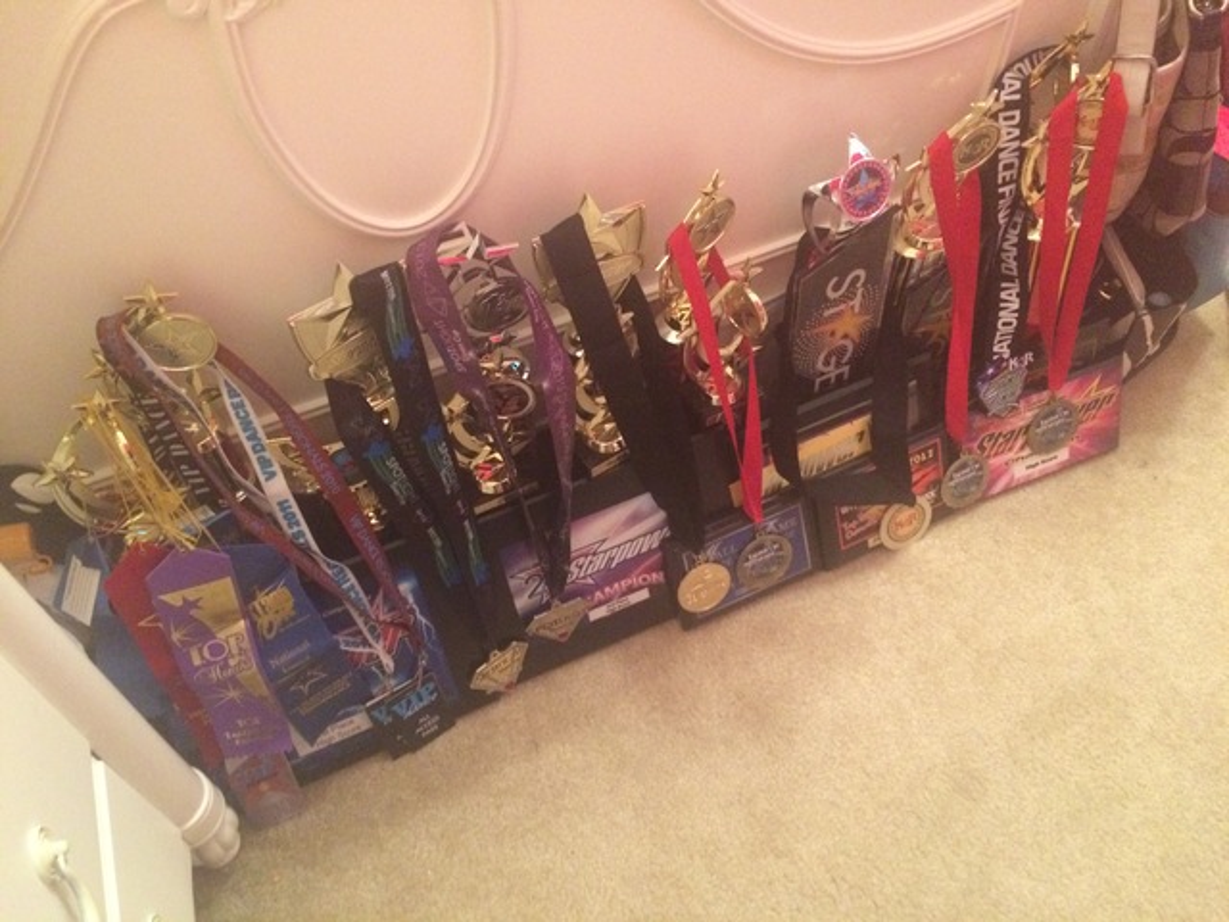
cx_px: 614
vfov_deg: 48.2
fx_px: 1030
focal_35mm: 29
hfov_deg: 61.7
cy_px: 461
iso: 500
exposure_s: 1/15
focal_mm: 4.15
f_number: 2.2
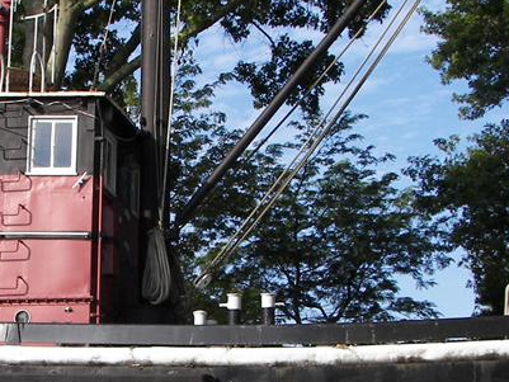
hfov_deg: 21.1
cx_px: 113
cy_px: 227
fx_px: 1353
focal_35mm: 92
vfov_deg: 16.1
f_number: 4
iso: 64
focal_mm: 6
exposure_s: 1/500
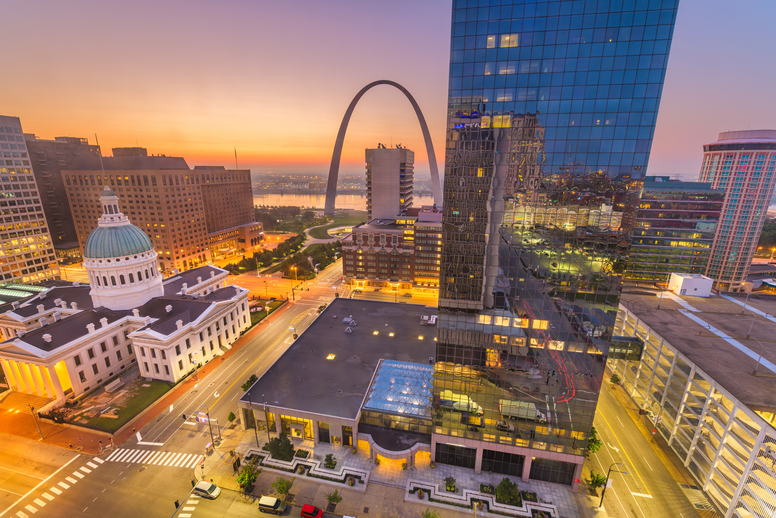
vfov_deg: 81.2
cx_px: 388
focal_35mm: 14
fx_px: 302
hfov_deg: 104.3
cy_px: 259
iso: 64
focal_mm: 14
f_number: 4.5
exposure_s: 10
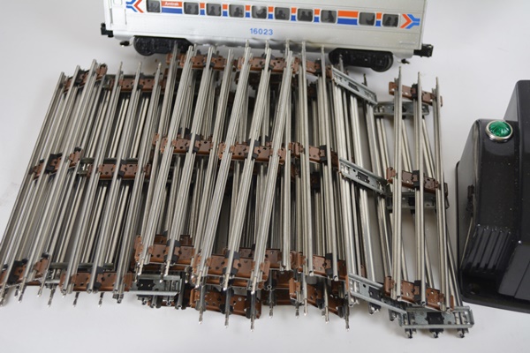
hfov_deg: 41.1
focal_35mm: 48
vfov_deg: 28.1
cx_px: 265
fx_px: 707
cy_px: 176
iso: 400
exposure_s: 1/100
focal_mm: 32
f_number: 4.8
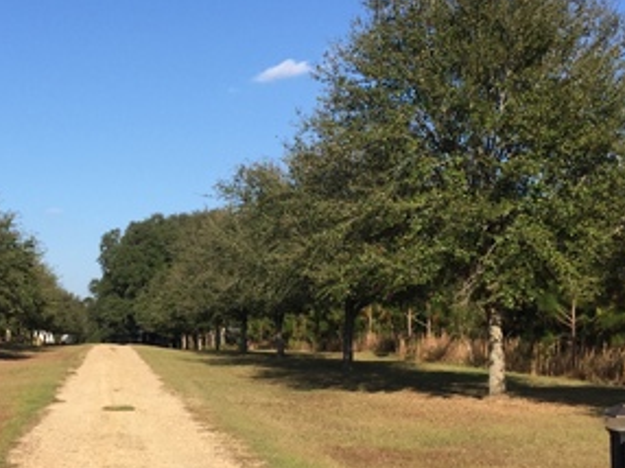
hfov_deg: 29.6
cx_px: 123
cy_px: 246
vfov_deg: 22.9
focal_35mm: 64
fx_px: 1155
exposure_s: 1/1883
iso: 32
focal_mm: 4.15
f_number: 2.2
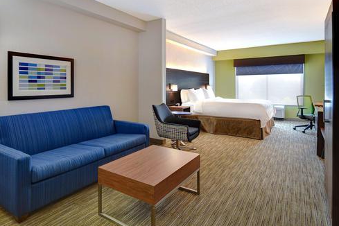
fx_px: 179
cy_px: 104
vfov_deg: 64.5
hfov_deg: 85.9
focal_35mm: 19
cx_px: 136
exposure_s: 1/4
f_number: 7.1
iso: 250
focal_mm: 10
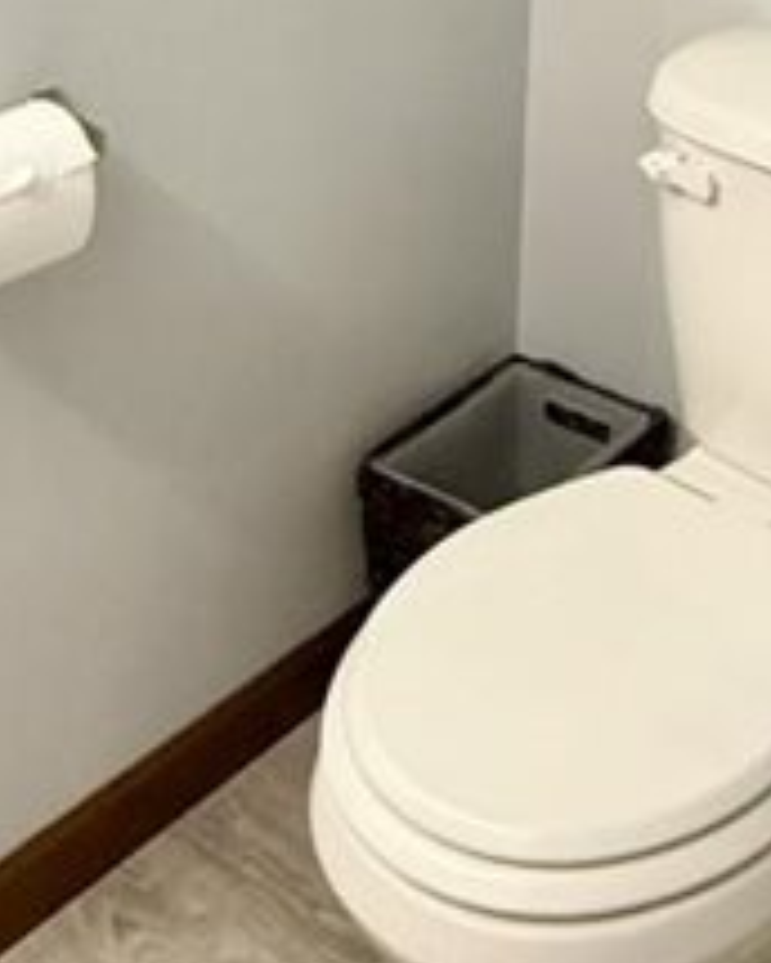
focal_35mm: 61
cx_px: 744
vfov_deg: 25.5
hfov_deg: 24.0
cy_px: -363
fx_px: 1740
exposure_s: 1/60
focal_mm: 2.22
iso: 400
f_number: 2.2
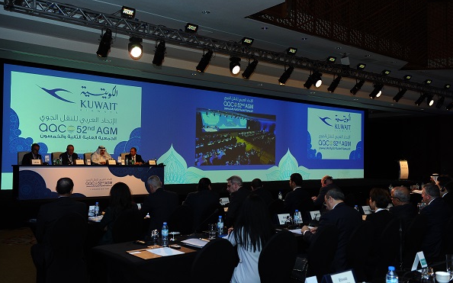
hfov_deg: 54.0
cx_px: 225
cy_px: 142
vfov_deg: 35.3
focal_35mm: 36
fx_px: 444
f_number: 3.5
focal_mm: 35
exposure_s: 1/125
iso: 2000
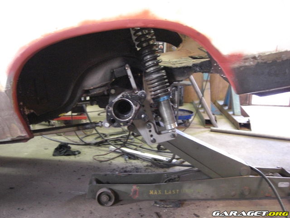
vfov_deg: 37.7
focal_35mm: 38
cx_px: 145
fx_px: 318
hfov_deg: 49.0
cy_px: 109
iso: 800
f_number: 2.8
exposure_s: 1/20
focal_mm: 7.9
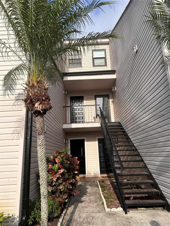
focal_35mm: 24
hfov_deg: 56.8
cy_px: 113
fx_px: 157
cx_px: 85
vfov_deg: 71.6
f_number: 1.78
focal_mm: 6.86
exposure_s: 1/3472
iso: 80
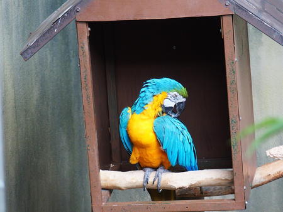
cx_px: 142
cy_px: 106
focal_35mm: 220
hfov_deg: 9.0
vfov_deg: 6.8
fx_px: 1800
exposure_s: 1/200
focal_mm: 46.7
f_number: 2.8
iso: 400
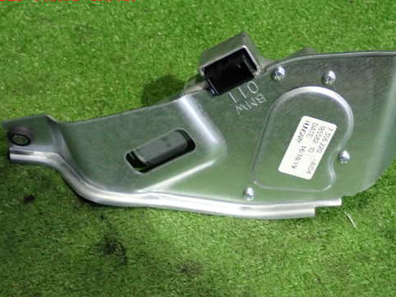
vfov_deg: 23.3
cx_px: 234
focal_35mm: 63
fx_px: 721
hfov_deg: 30.7
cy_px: 172
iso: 1000
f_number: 3.2
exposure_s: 1/30
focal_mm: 9.01
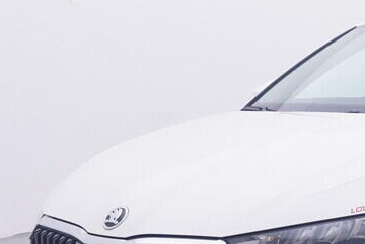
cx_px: 474
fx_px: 914
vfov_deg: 14.6
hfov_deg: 20.6
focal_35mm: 90
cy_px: 313
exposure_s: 1/80
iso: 200
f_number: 5
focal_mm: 15
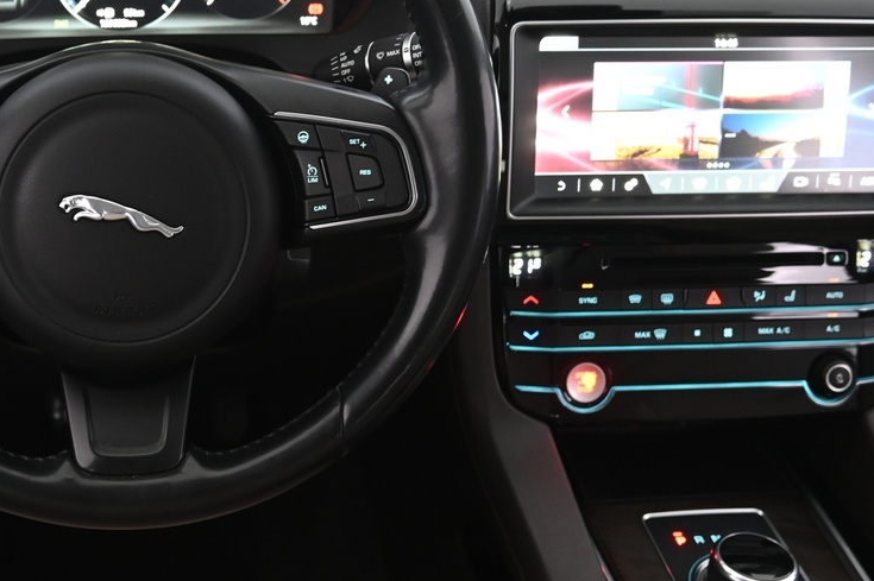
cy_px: 255
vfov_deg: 25.5
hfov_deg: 36.0
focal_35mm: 53
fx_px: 1286
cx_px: 144
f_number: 4
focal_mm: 24
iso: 2000
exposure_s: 1/15
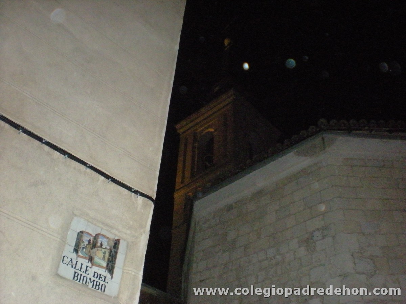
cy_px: 152
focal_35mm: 38
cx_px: 203
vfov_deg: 37.7
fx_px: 446
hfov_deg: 49.0
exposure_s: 1/60
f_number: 3.1
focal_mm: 6.3
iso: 800
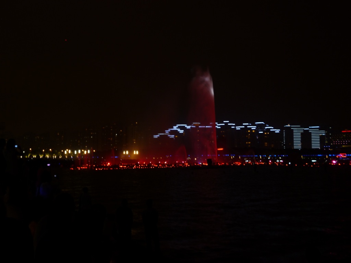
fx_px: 365
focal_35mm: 36
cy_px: 132
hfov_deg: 51.4
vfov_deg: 39.7
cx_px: 176
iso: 100
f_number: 3.5
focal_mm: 6.4
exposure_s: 1/4
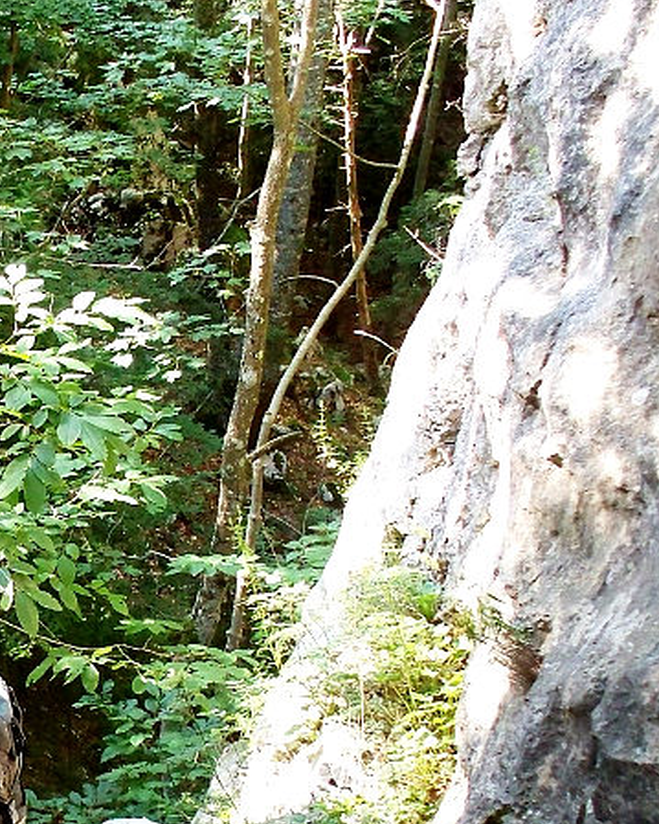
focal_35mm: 94
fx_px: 2292
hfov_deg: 15.8
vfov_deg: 20.2
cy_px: 659
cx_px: -128
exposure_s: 1/60
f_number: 2.8
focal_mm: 7.54
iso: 250
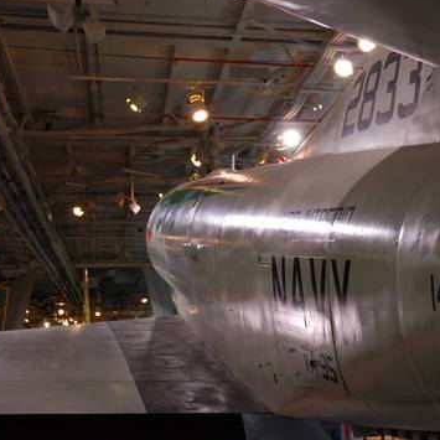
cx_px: 381
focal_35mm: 68
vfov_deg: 25.4
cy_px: 214
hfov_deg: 24.8
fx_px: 976
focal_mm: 27
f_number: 4
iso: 450
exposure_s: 1/30
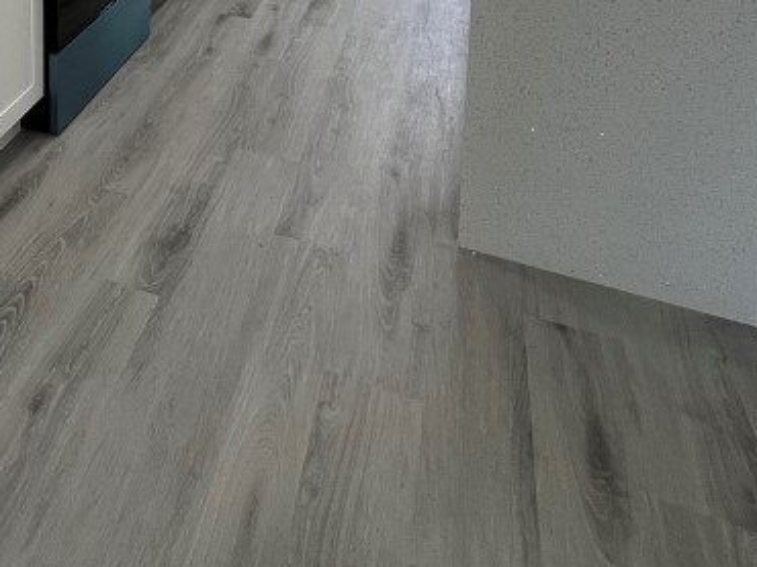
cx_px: 96
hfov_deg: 47.0
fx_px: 787
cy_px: -213
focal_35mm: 36
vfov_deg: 29.6
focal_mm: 1.57
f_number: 1.8
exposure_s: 1/120
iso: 64
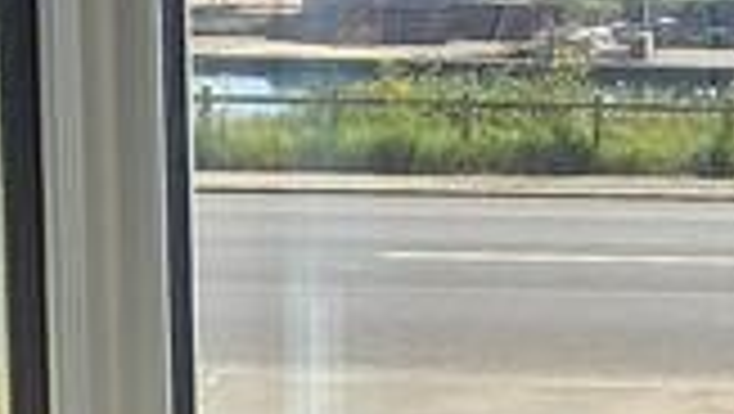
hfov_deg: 22.3
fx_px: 1734
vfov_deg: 13.6
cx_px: 842
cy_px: 117
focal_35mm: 89
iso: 50
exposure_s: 1/1517
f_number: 2.2
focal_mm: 2.2
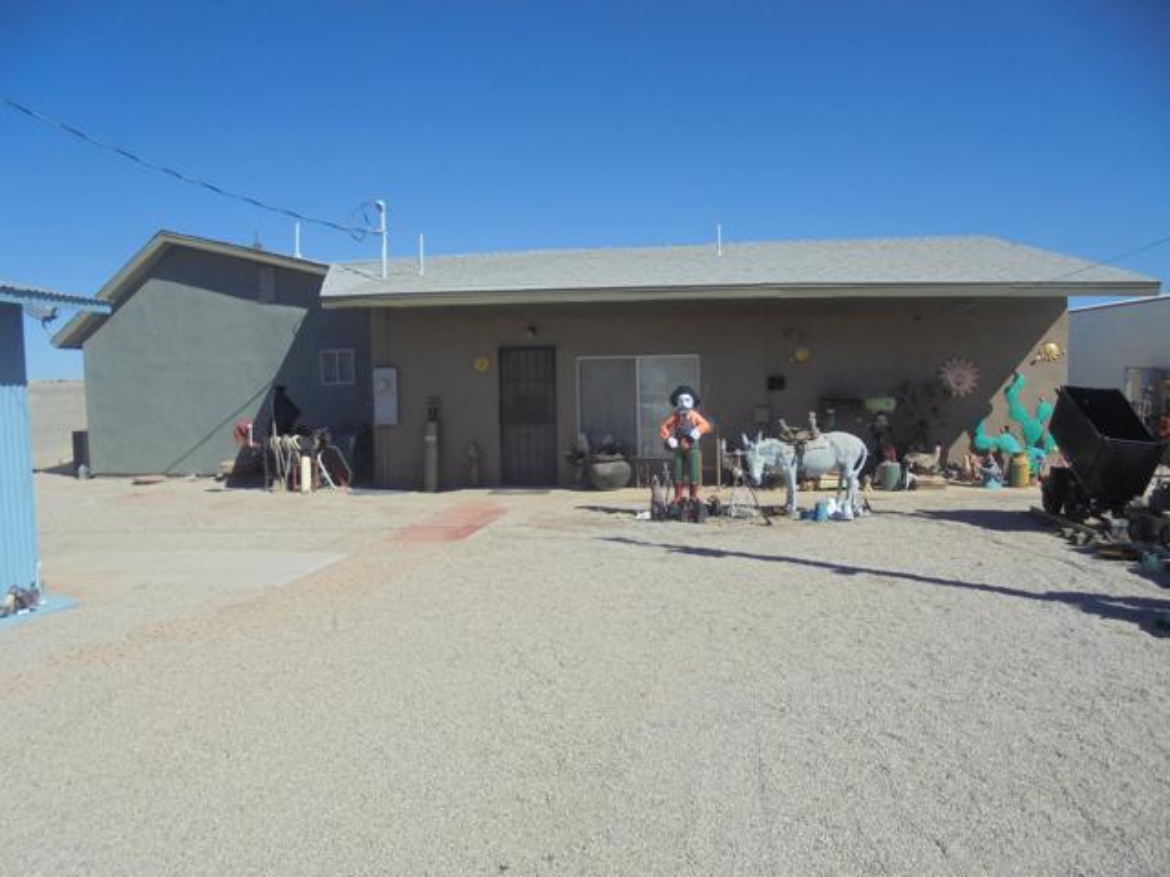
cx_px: 585
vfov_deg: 53.1
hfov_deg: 67.3
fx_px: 879
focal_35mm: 26
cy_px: 438
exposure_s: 1/160
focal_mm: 4.6
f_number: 11.5
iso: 100
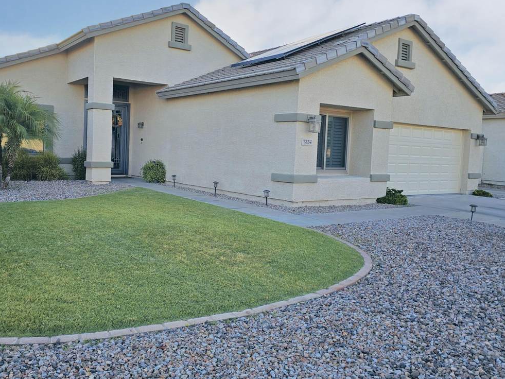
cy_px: 169
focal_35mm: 30
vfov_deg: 46.7
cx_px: 188
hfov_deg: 59.2
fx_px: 438
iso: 10
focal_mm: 6.3
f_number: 1.7
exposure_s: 1/319
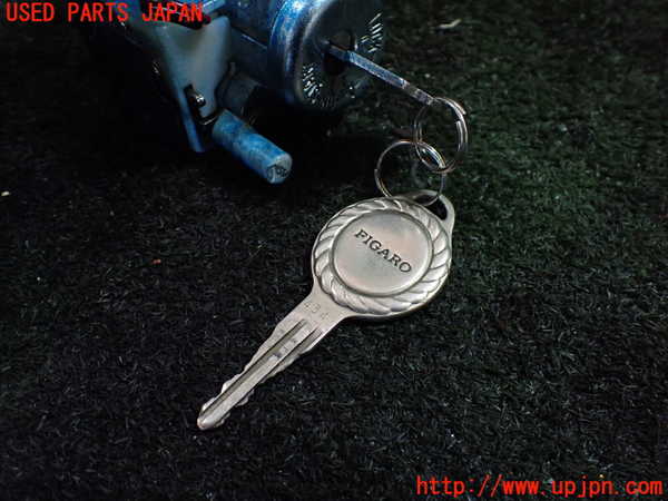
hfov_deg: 60.0
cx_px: 334
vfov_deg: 46.8
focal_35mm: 30
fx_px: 579
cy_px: 250
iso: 500
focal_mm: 5.4
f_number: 2.3
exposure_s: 1/125
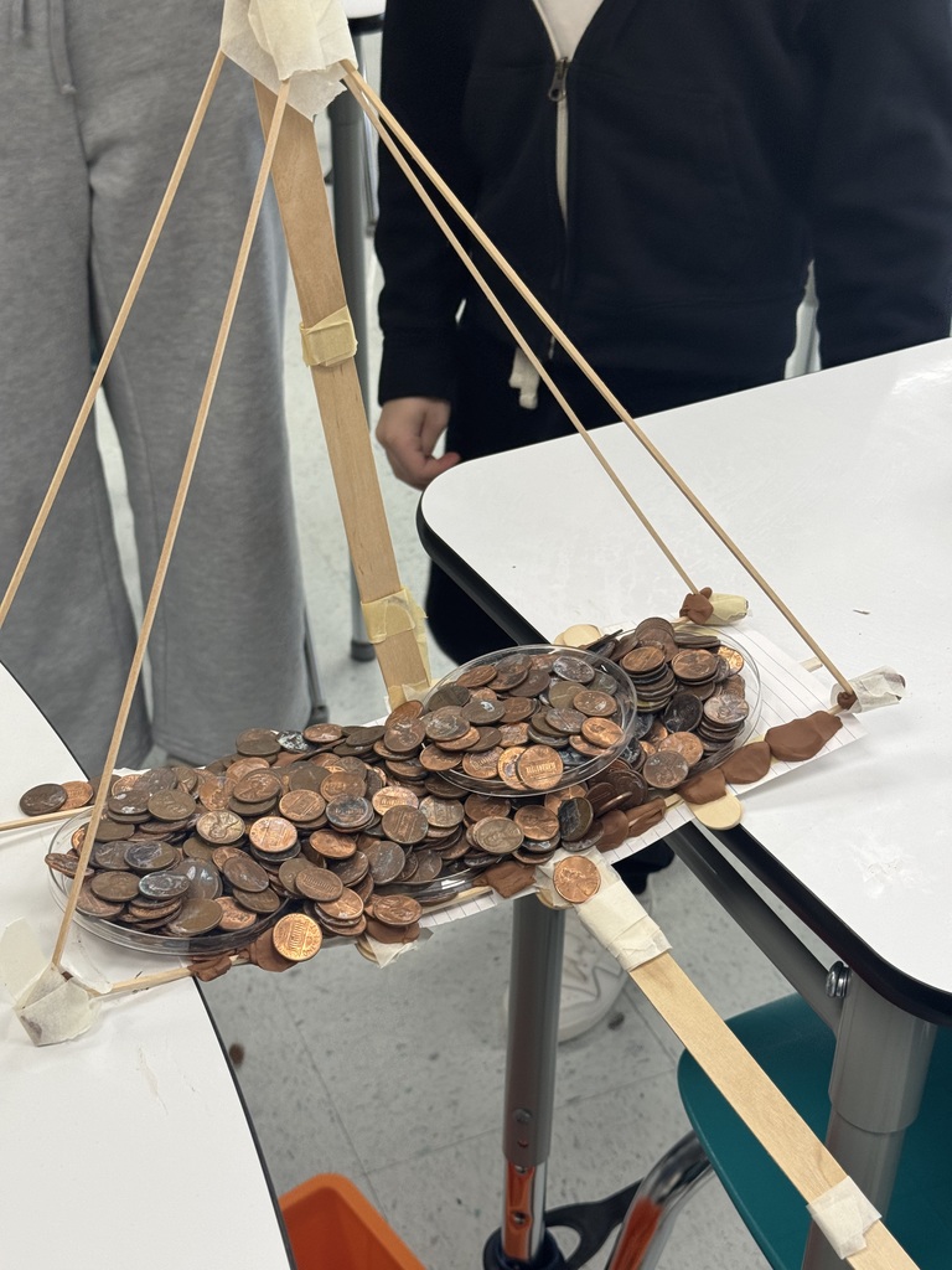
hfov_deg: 30.3
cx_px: 476
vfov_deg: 39.7
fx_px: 1760
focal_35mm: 48
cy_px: 635
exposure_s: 1/129
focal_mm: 6.76
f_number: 1.78
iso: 80
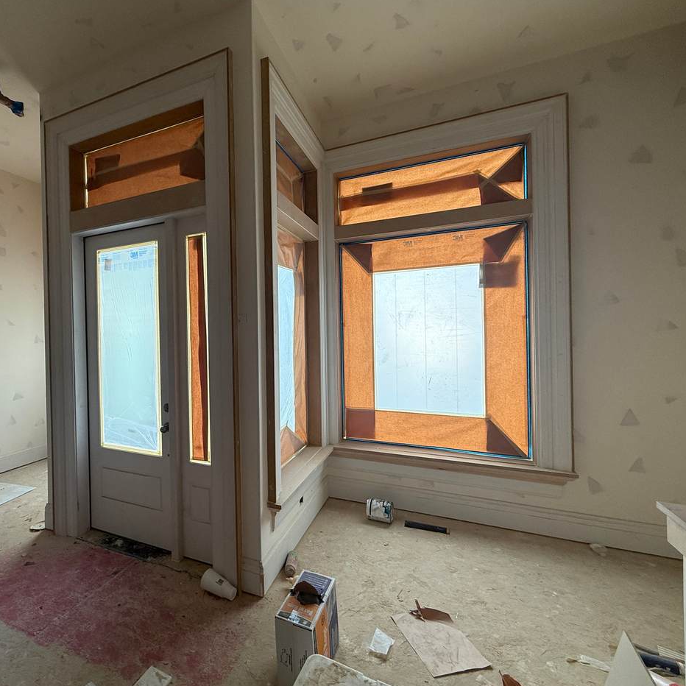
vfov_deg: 84.0
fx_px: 381
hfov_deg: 82.4
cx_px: 257
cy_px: 337
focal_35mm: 17
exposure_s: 1/99
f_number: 2.2
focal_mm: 2.22
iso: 80
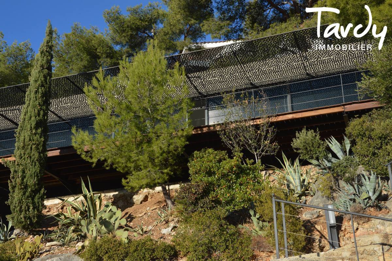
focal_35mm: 51
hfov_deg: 38.9
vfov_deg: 26.4
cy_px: 130
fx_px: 555
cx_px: 196
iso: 100
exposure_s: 1/200
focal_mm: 34
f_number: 7.1
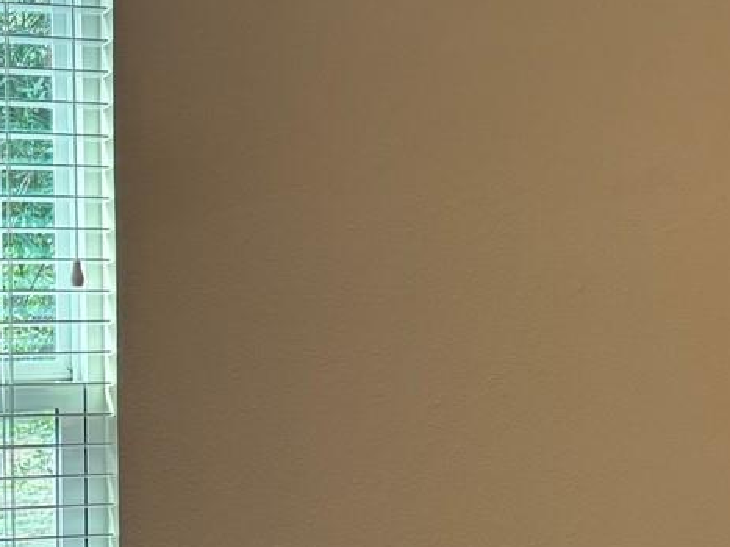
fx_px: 2403
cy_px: 395
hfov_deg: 16.7
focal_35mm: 114
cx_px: 803
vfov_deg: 13.0
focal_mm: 5.96
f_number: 1.6
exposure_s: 1/60
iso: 100
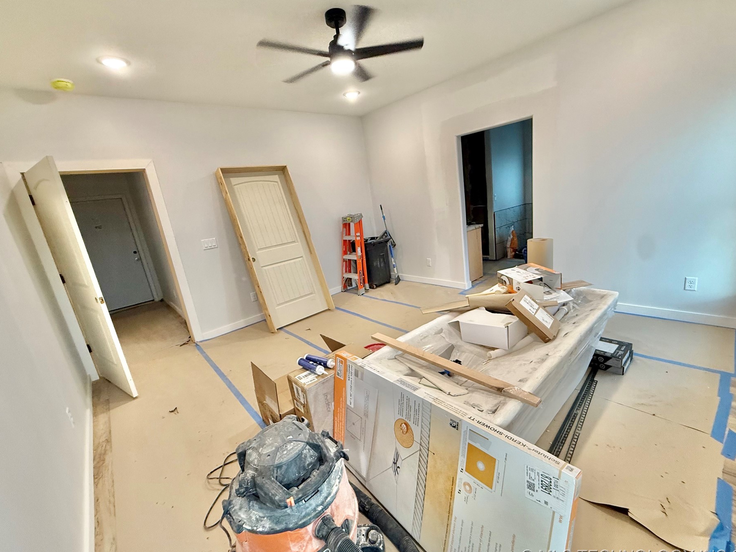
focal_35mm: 15
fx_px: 319
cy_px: 278
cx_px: 379
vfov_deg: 81.7
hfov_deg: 98.1
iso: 250
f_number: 2.2
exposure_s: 1/120
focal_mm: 2.22
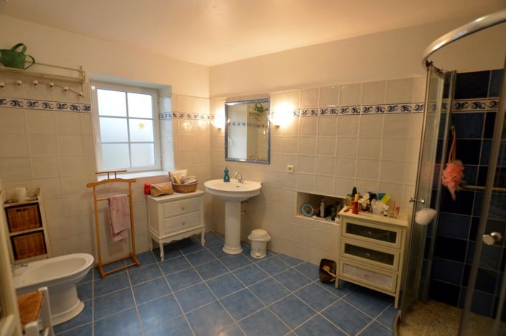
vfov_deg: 77.2
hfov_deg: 100.5
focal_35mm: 15
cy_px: 168
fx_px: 211
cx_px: 253
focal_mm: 10
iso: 640
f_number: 3.5
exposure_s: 1/60
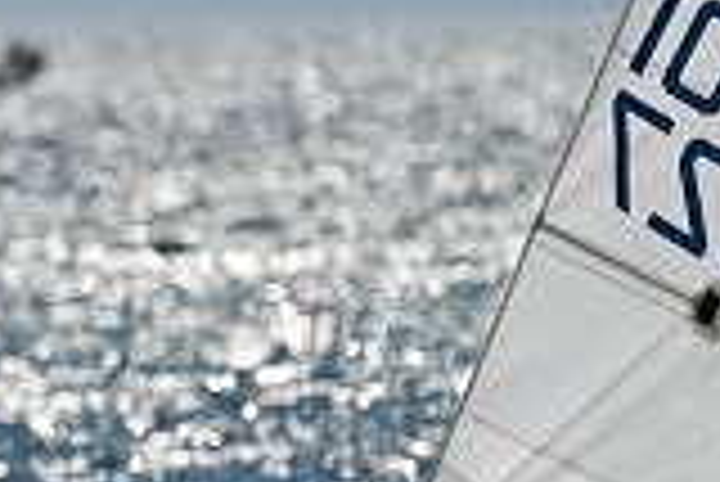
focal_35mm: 1488
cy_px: 338
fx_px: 29786
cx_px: -446
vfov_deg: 0.9
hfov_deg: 1.4
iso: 100
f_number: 7.1
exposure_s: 1/1600
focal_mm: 250
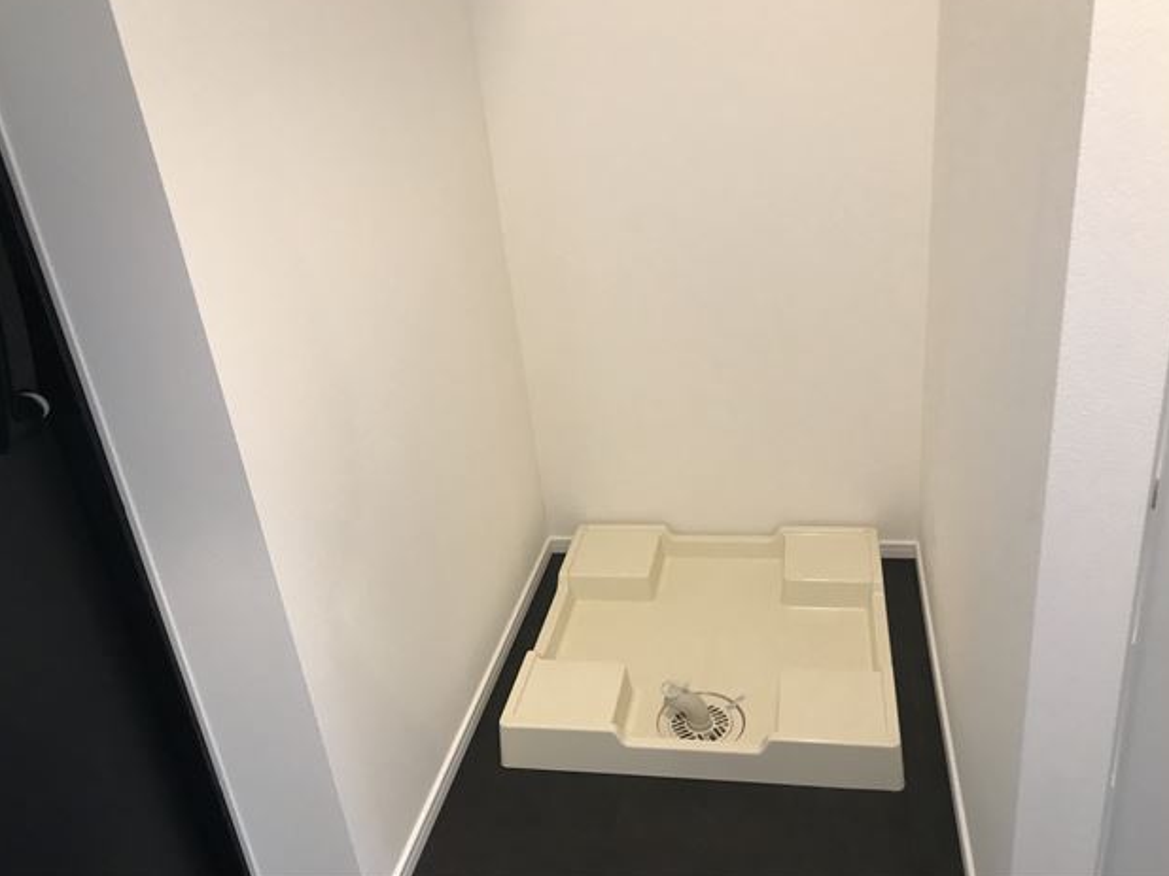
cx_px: 586
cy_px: 429
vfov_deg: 48.2
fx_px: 979
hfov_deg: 61.7
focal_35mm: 29
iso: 64
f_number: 1.8
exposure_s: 1/17
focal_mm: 3.99
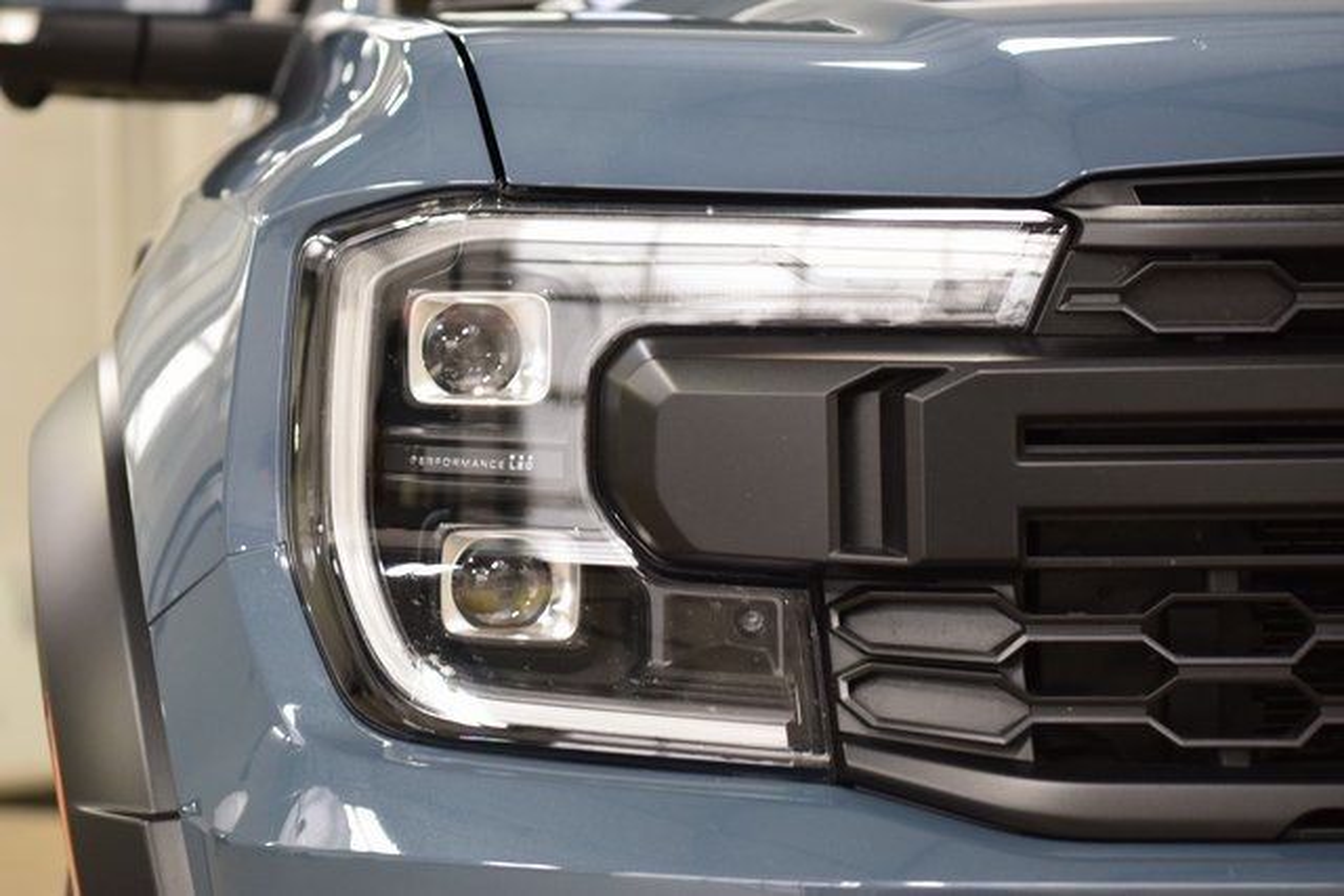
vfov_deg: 13.0
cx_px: 672
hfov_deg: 19.5
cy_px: 448
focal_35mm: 105
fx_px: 3921
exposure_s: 1/125
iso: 1600
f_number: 3.5
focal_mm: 70
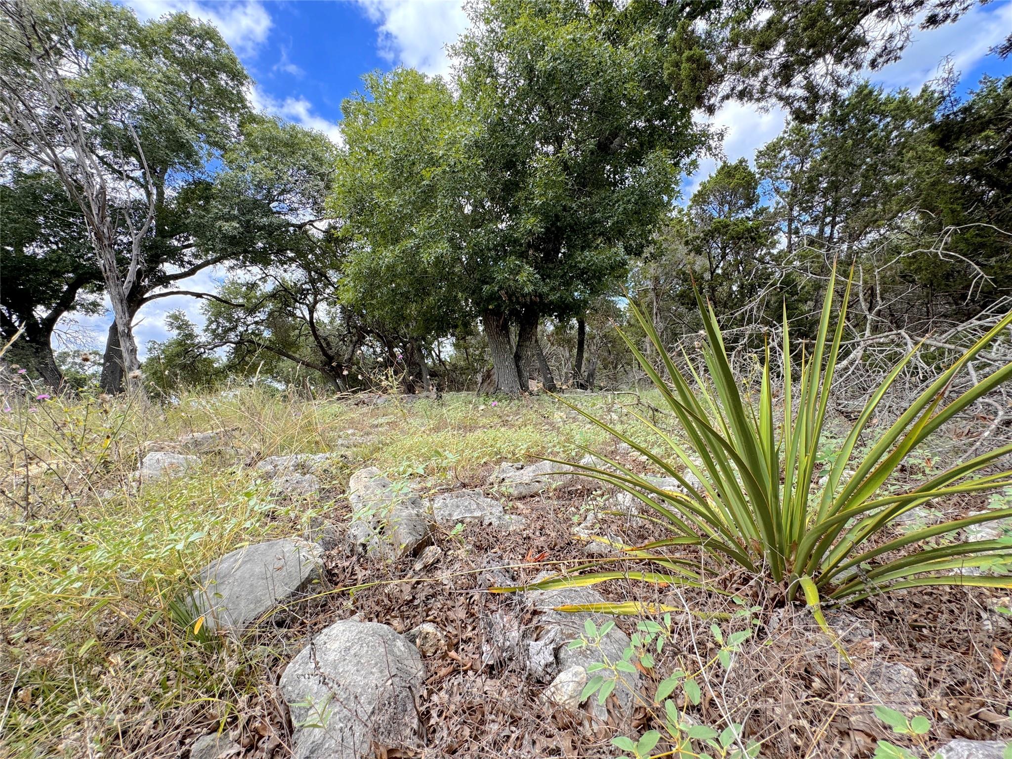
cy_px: 380
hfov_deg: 102.1
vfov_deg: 85.7
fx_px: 409
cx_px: 506
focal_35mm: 14
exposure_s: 1/451
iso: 40
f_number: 2.2
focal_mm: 2.22
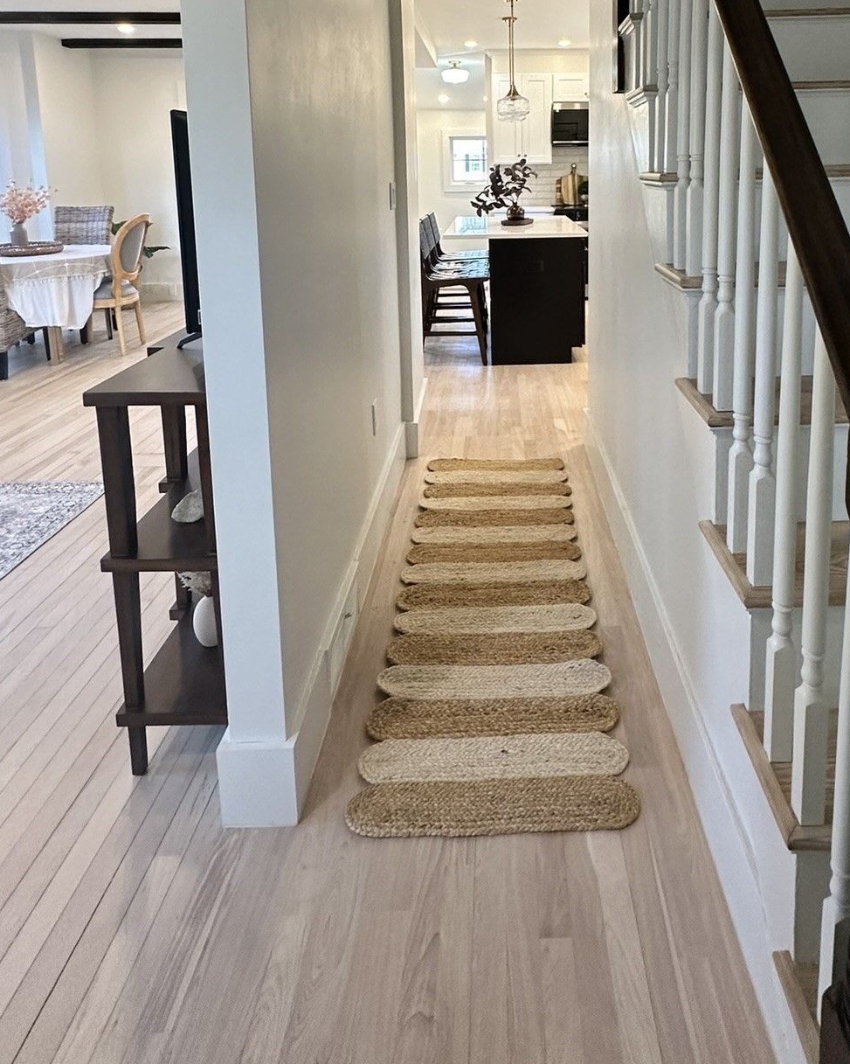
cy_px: 268
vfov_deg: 68.0
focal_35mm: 23
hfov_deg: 60.4
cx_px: 508
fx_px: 724
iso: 250
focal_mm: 2.22
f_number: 2.2
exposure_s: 1/120
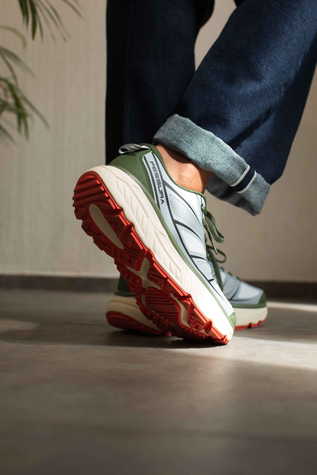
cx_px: 155
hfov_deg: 26.0
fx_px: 686
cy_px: 155
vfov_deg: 37.7
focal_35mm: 52
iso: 800
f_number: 2.8
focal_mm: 35
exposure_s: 1/640
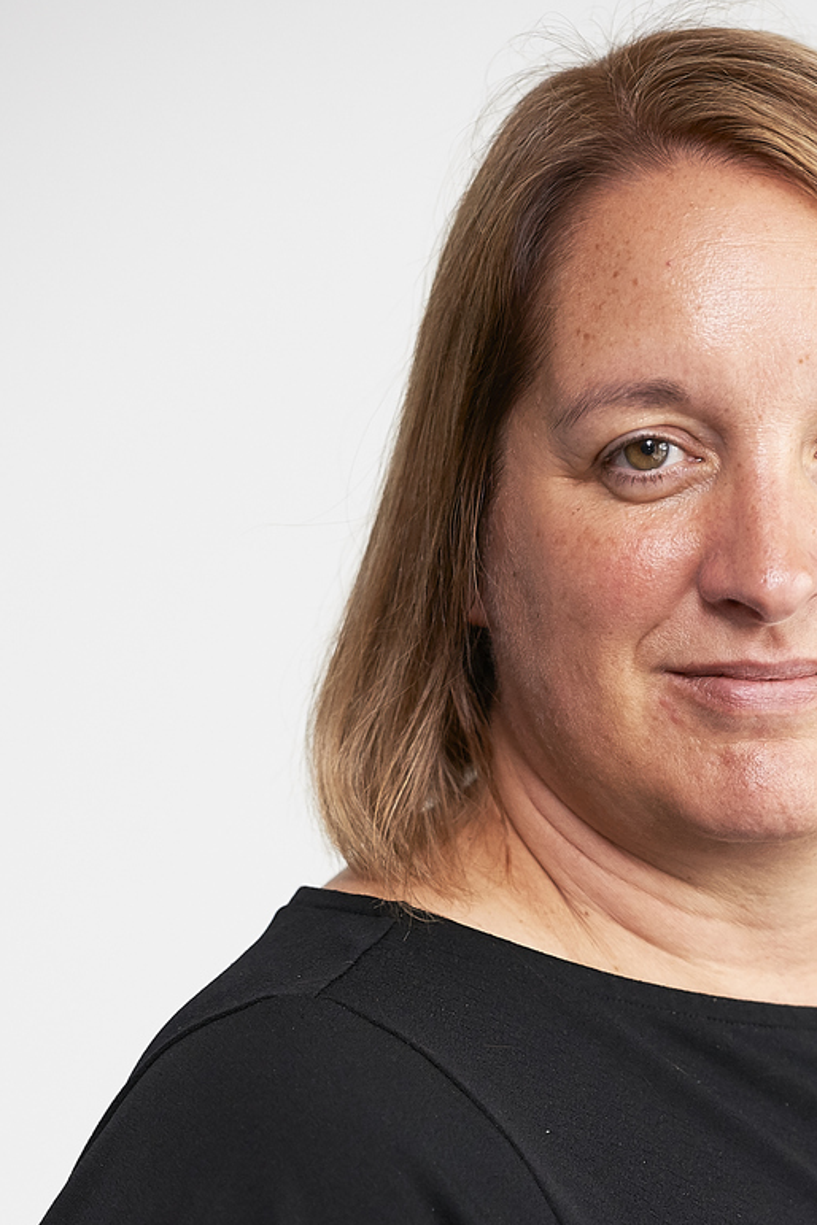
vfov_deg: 7.6
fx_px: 9156
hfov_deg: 5.1
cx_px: 620
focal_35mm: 269
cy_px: 1096
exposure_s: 1/100
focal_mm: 135
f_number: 4.5
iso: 400
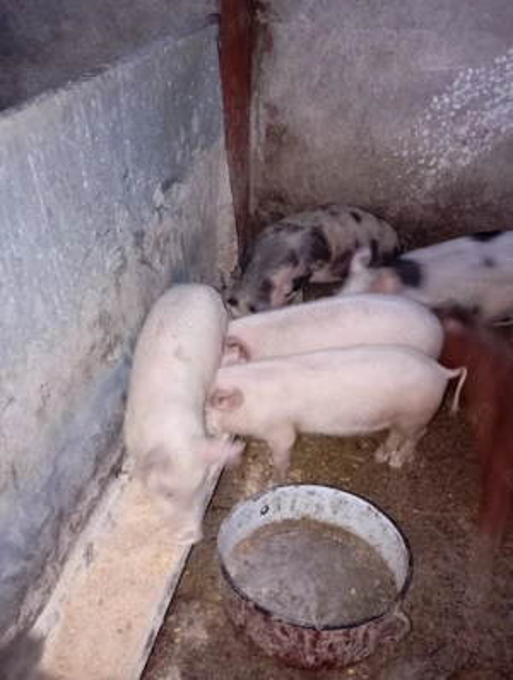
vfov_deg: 63.4
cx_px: 256
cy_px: 340
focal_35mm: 28
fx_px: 552
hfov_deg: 49.9
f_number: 1.8
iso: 1462
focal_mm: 4.27
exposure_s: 1/10
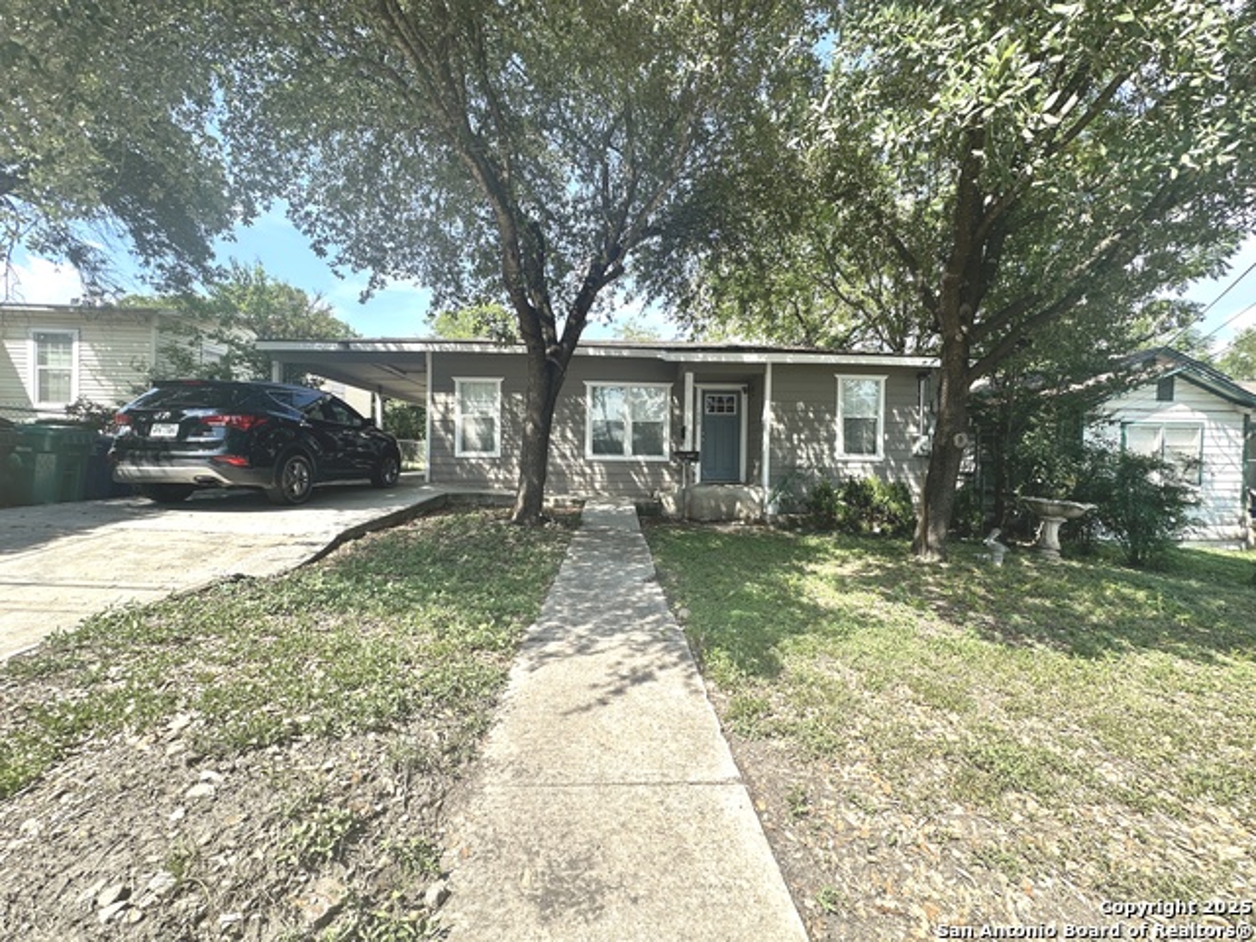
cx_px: 628
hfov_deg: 102.1
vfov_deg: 85.7
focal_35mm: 14
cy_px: 471
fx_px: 508
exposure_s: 1/537
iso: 40
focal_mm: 2.22
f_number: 2.2
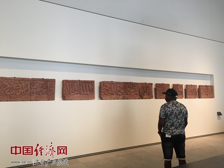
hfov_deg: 61.7
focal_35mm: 29
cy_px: 84
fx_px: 188
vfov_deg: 48.2
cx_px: 112
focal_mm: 4.15
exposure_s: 1/33
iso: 80
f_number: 2.2
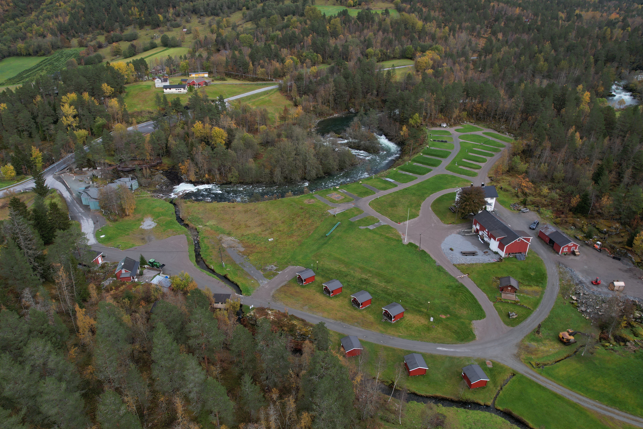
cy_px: 222
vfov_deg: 55.1
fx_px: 411
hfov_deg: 76.1
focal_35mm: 23
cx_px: 311
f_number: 2.8
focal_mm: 8.38
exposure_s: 1/500
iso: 100
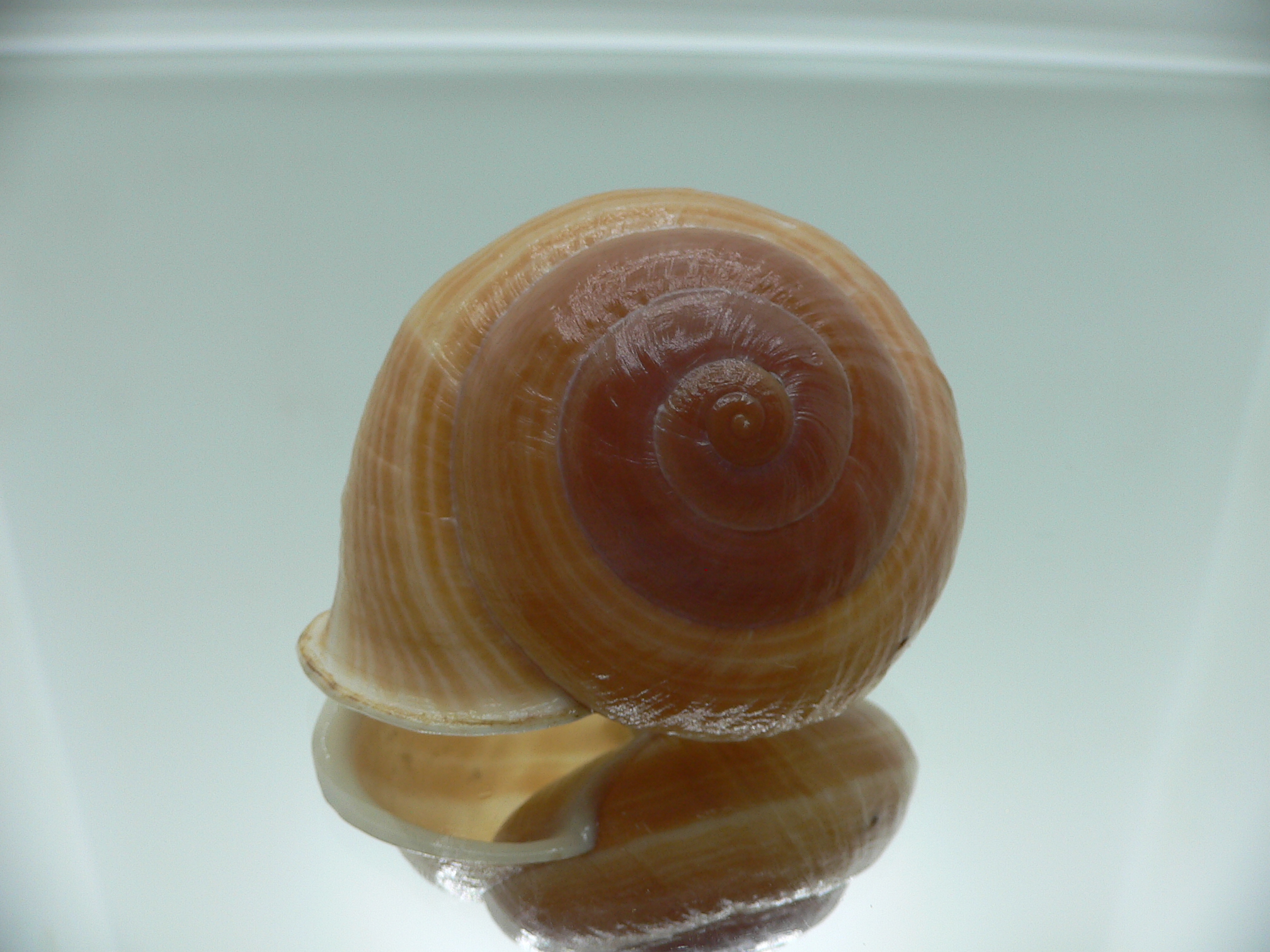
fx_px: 1284
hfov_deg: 52.6
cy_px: 476
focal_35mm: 35
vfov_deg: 40.7
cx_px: 635
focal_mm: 4.6
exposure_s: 1/60
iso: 80
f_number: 2.8
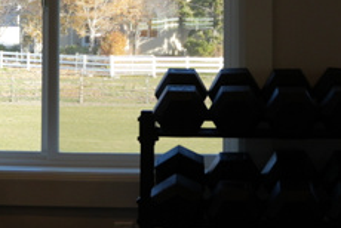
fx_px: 1517
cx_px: 77
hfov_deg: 12.8
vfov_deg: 8.5
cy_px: -69
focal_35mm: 160
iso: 100
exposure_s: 1/250
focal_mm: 24
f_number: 2.8
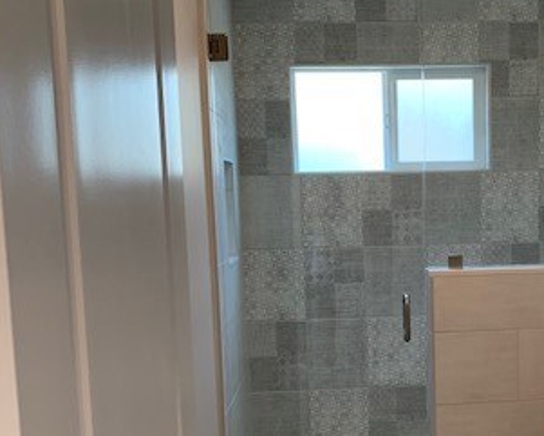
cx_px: 416
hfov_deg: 33.9
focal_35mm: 54
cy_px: 302
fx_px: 870
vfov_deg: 27.9
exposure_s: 1/60
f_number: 1.8
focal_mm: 4.25
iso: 64
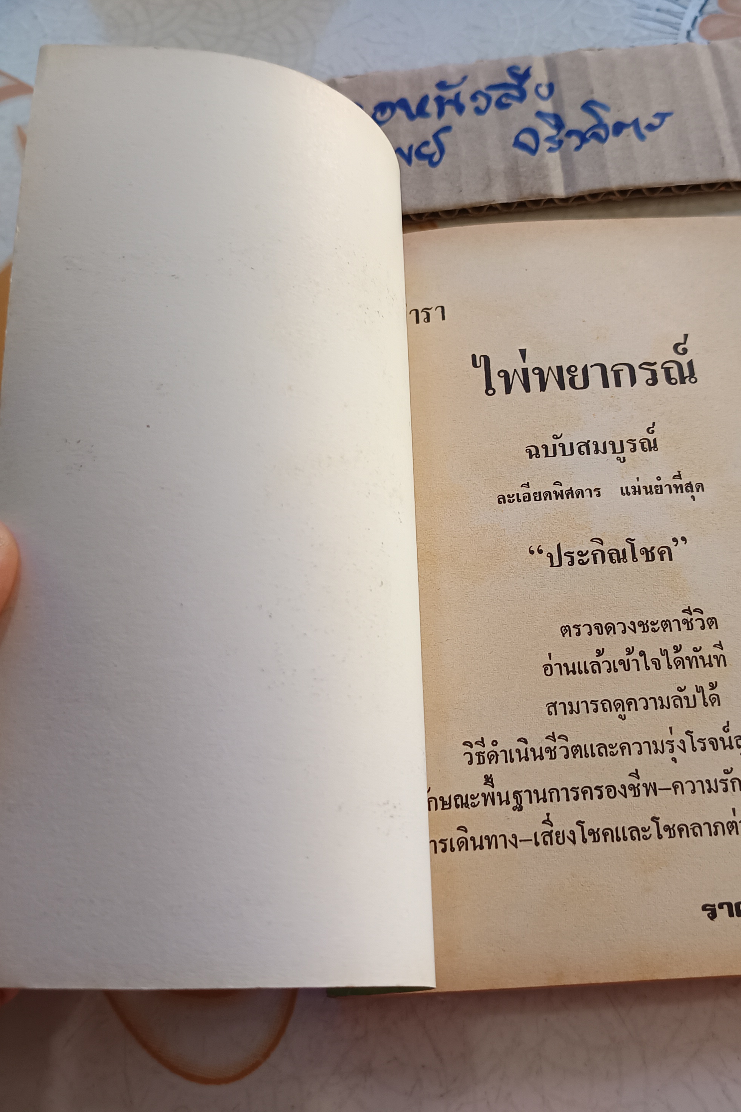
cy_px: 545
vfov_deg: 55.8
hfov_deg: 38.7
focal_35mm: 34
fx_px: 1050
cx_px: 453
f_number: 1.7
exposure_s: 1/50
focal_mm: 5.31
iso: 674
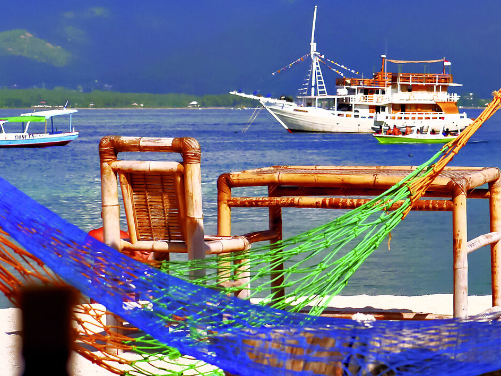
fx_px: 2576
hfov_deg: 11.1
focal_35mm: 178
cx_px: 342
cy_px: 97
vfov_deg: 8.3
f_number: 4
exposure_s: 1/4000
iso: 160
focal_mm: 35
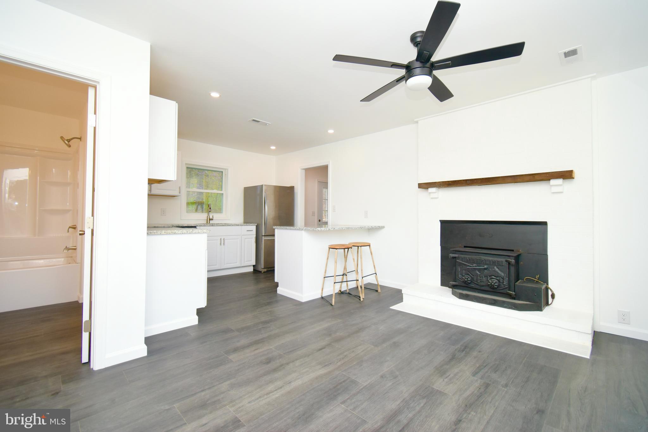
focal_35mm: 15
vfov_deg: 77.3
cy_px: 216
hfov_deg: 100.4
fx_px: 270
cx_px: 324
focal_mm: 10
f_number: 5
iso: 400
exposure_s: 1/125
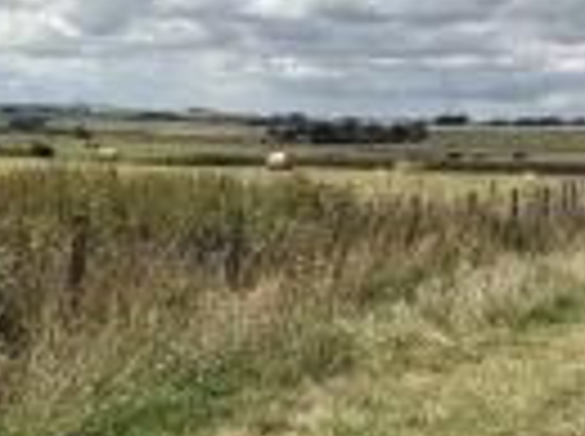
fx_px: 1063
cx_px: 241
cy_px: 263
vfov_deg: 23.2
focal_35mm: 63
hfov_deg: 30.7
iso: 50
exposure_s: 1/3289
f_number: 2.2
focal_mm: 2.22
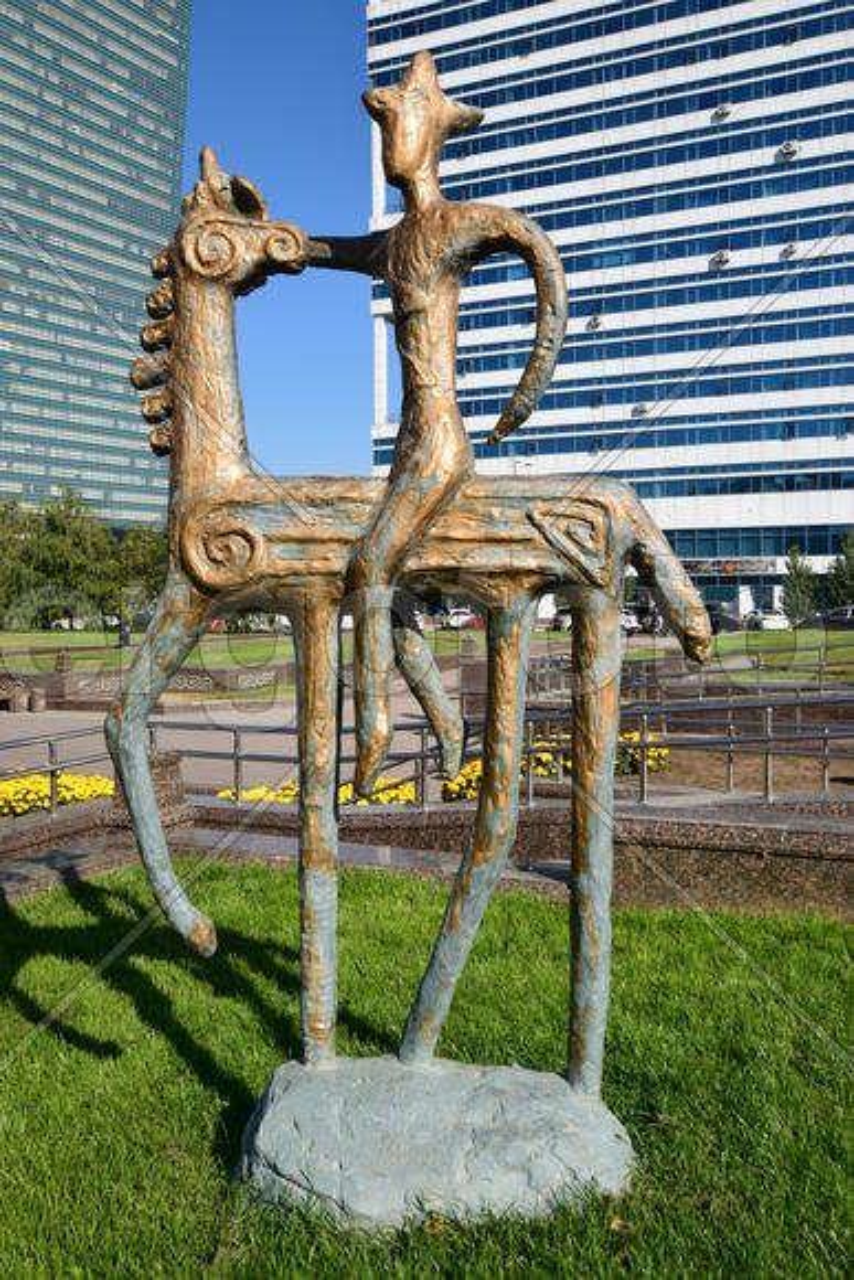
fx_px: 1067
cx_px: 427
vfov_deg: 61.9
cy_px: 640
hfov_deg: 43.6
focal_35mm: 30
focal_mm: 20
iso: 100
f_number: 11
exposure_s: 1/125
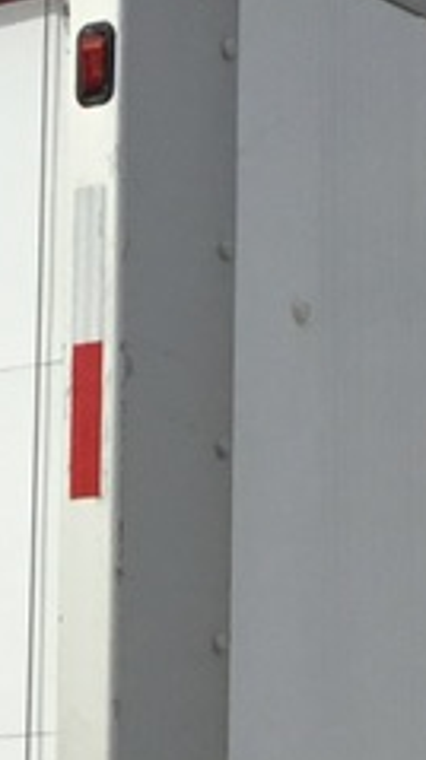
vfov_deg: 11.4
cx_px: 219
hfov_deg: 6.7
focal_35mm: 181
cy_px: 1132
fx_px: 3644
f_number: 2.4
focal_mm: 3.3
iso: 25
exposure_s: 1/2551
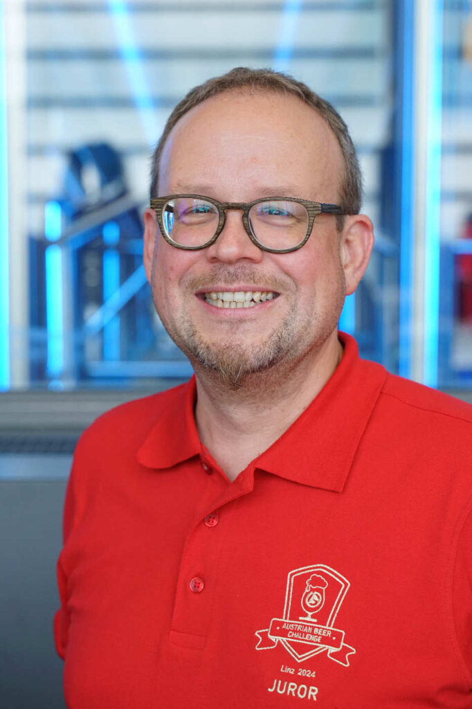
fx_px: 1476
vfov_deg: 27.0
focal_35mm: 75
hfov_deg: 18.2
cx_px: 236
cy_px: 354
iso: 1600
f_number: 5
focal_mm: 75
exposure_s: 1/200
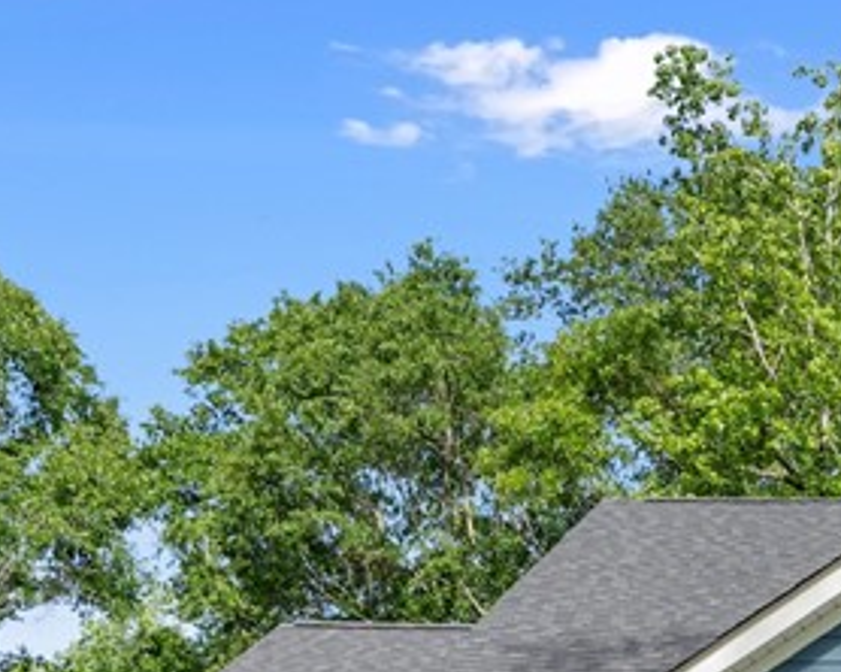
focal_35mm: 88
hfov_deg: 19.5
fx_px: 2189
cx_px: 1192
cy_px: 1020
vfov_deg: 15.9
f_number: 6.3
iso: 100
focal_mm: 24
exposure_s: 1/250
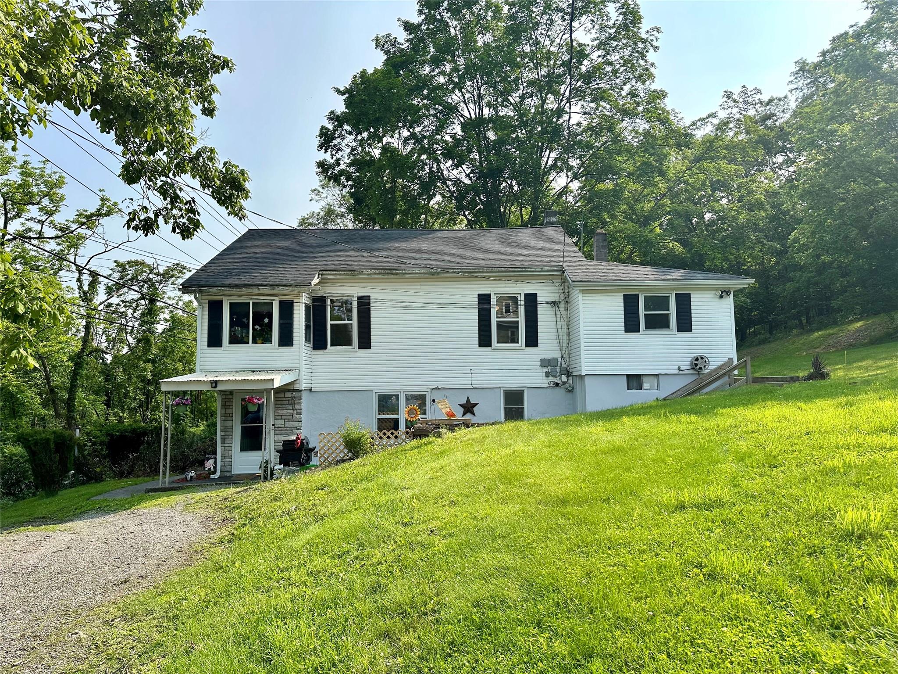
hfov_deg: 71.6
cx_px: 449
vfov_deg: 56.8
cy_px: 337
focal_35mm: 24
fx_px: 623
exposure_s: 1/2591
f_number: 1.78
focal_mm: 6.86
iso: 80
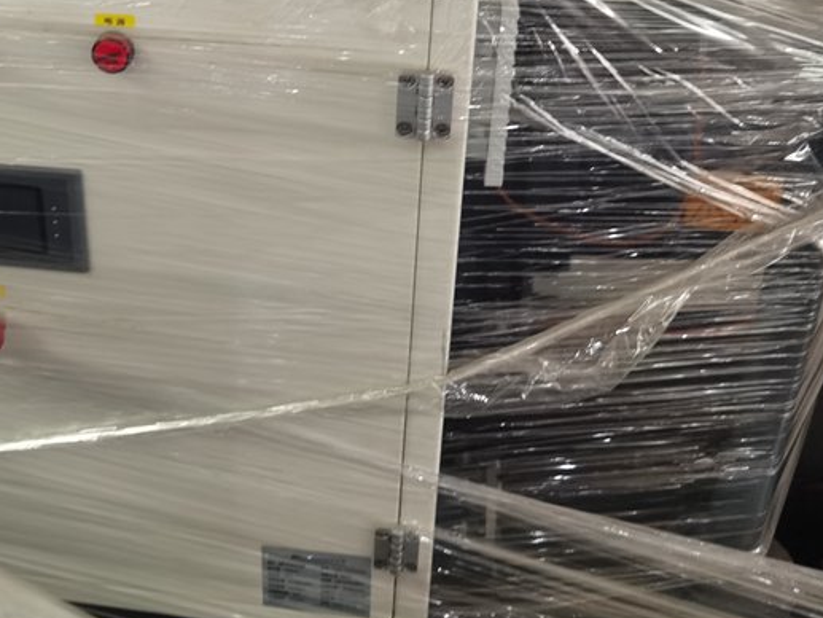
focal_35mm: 47
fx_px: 1118
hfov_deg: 39.6
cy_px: 135
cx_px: 232
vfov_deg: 30.2
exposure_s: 1/40
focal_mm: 6.71
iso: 500
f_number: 1.9
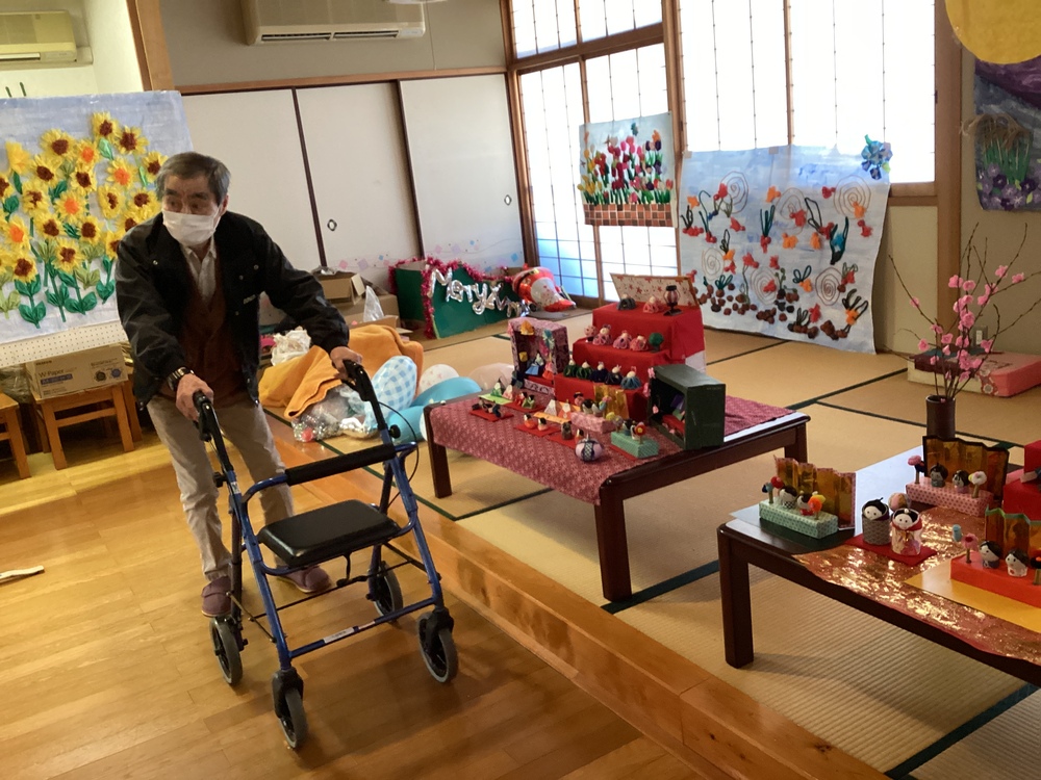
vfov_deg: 45.4
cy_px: 390
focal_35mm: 31
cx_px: 520
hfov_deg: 58.4
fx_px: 932
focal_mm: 3.3
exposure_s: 1/33
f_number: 2.4
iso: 250
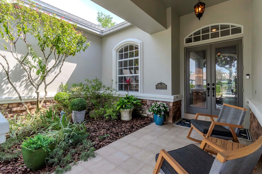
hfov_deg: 96.7
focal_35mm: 16
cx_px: 136
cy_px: 82
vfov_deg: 73.6
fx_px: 116
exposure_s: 1/320
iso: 500
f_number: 7.1
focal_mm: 10
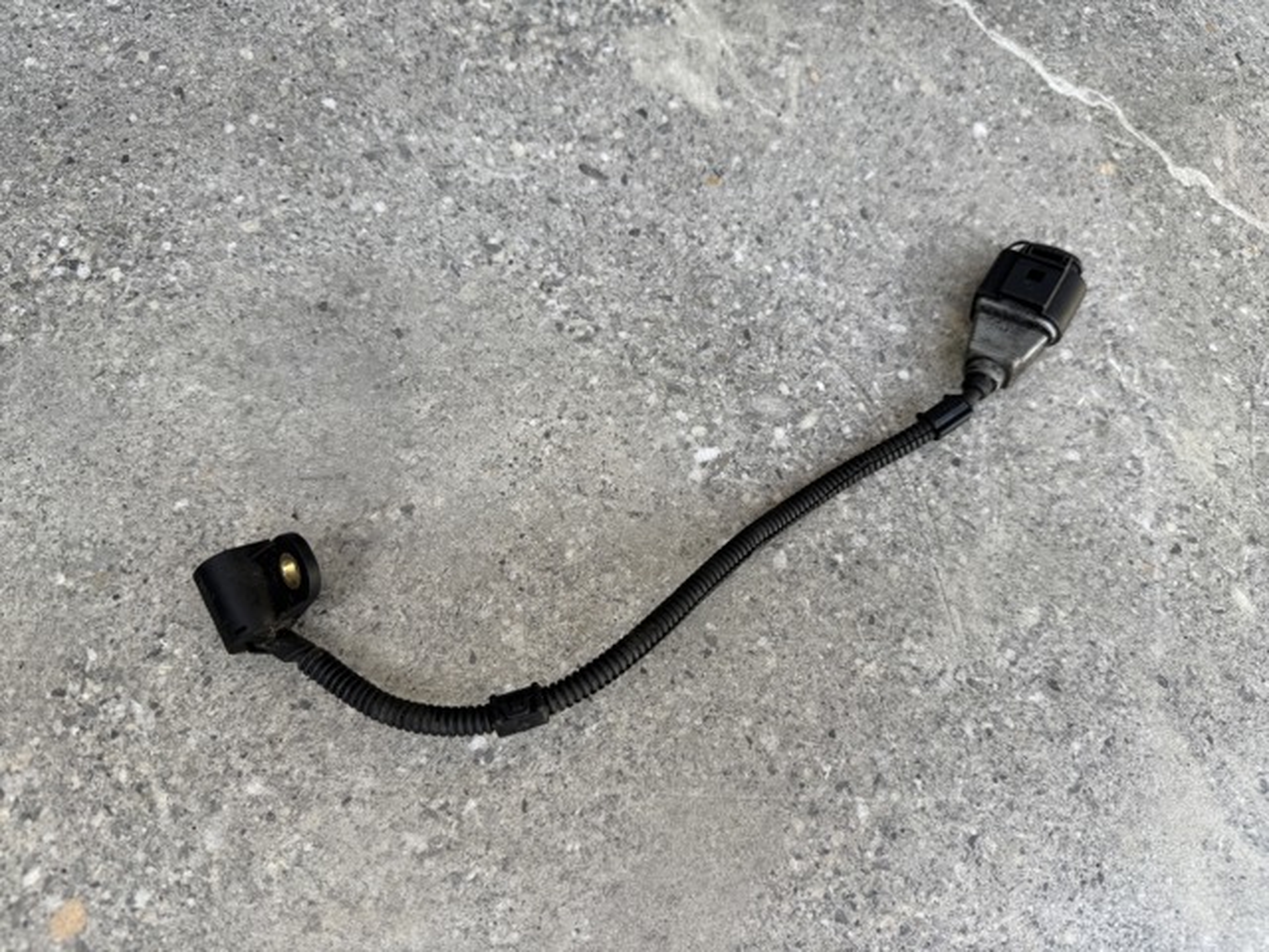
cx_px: 634
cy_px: 476
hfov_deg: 71.6
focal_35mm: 24
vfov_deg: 56.8
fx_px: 880
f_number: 1.78
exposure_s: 1/216
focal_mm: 6.76
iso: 64
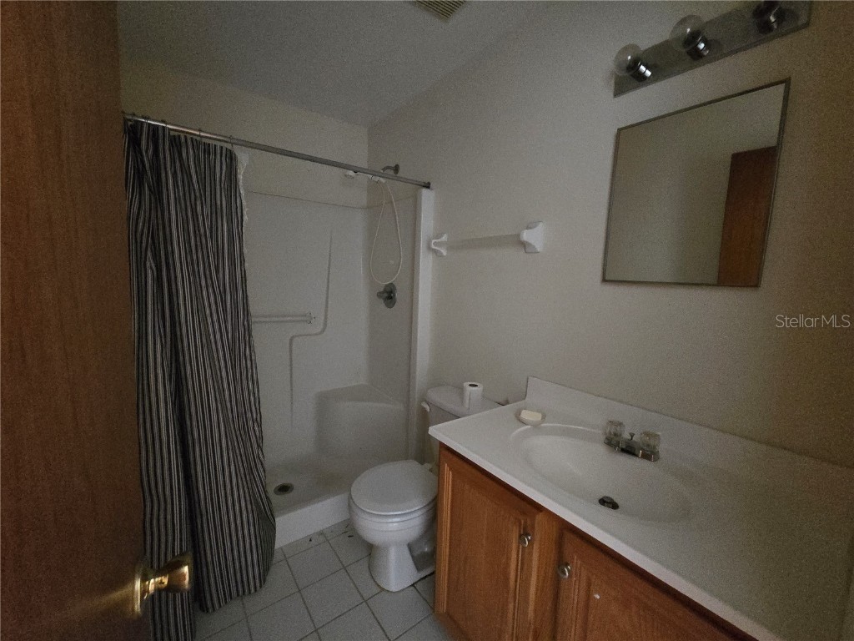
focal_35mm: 13
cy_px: 320
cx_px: 427
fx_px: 321
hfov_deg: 106.2
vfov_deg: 89.9
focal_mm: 2.2
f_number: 2.2
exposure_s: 1/30
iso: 1250
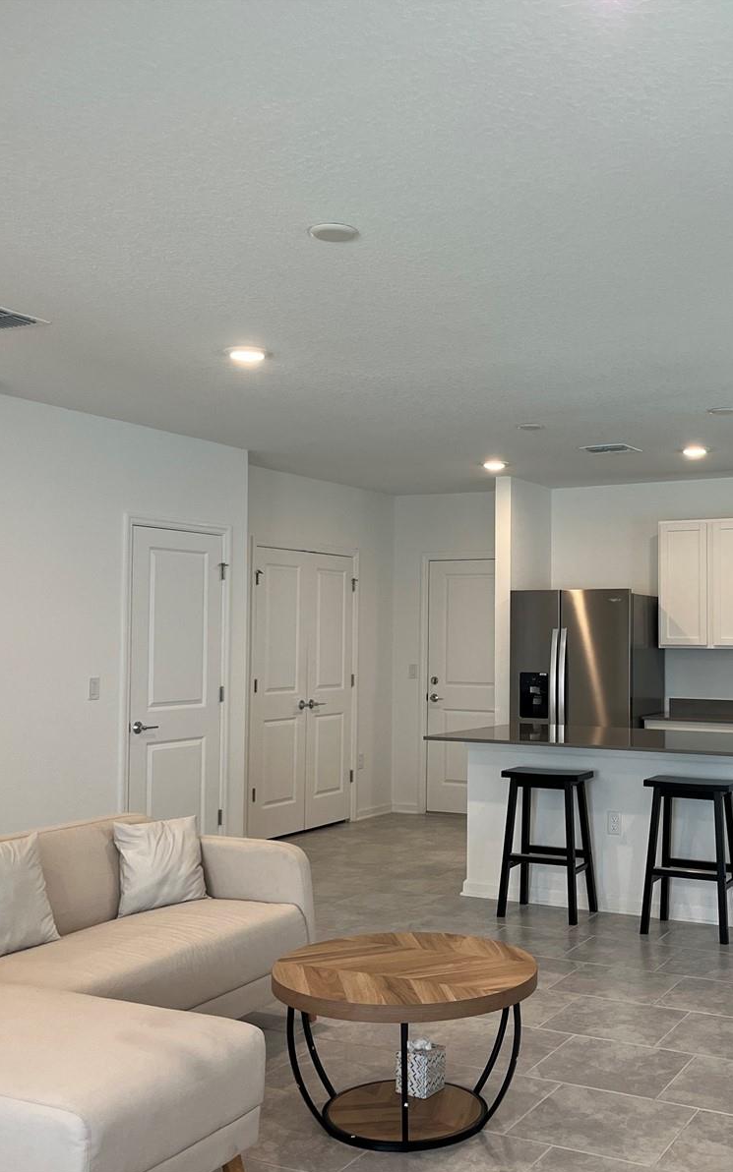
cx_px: 485
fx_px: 1183
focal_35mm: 37
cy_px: 587
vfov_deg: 52.7
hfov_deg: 34.1
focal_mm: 5.1
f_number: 1.6
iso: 100
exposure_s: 1/120
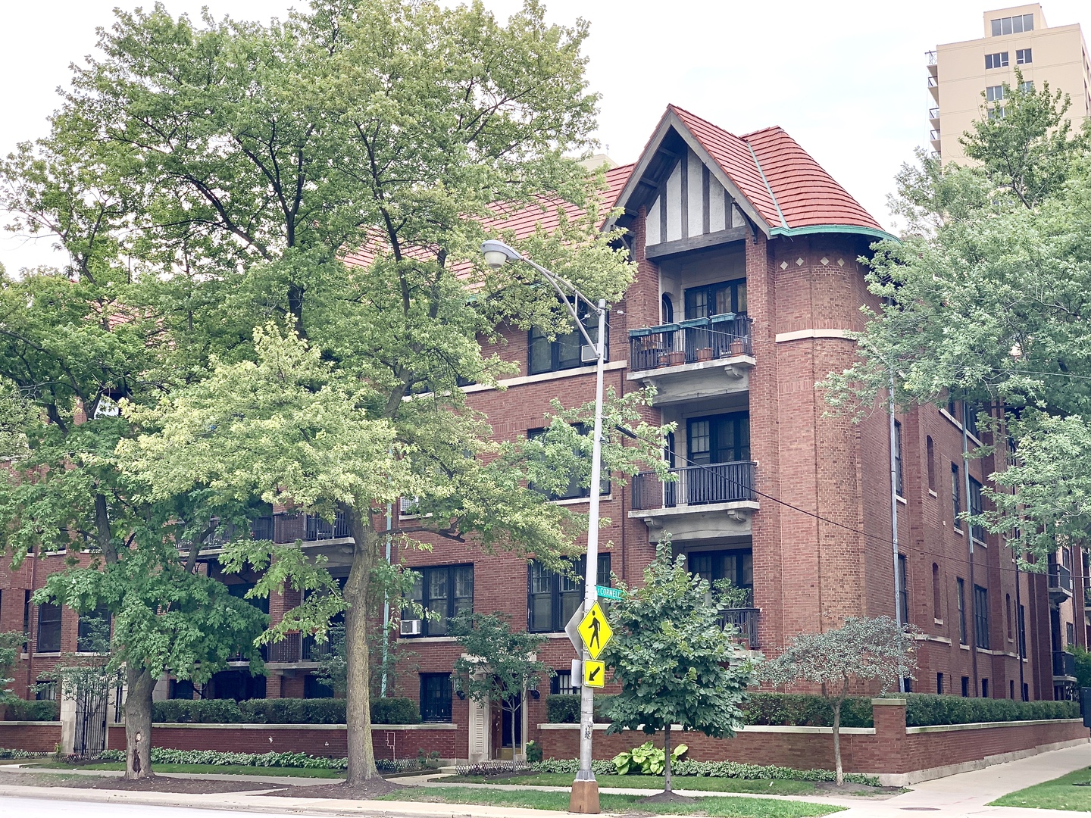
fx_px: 1639
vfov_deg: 28.0
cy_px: 409
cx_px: 546
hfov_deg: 36.8
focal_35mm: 52
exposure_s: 1/73
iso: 16
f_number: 2.4
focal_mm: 6
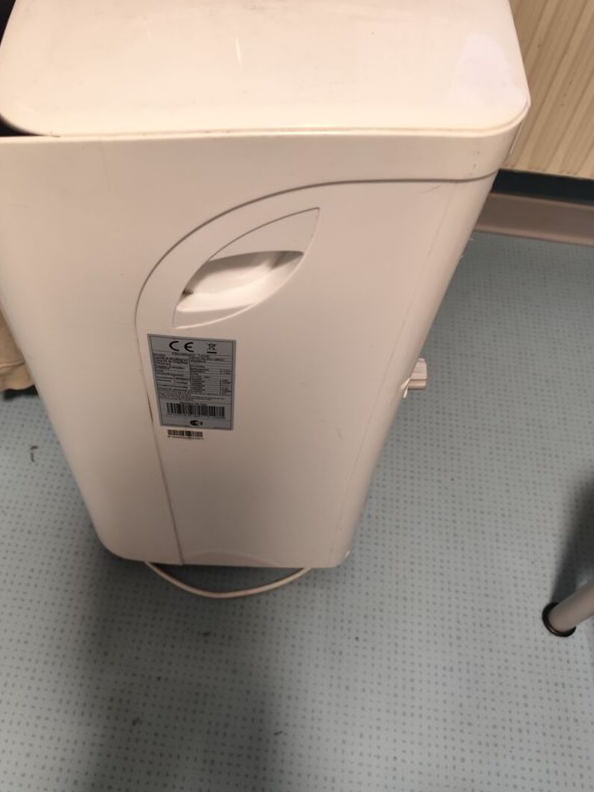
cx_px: 272
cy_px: 396
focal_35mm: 29
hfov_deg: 48.2
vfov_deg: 61.7
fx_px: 663
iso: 1000
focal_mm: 6.19
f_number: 1.65
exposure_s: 1/100
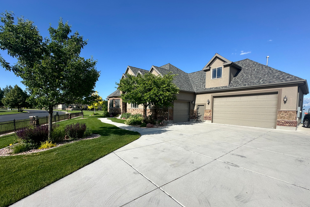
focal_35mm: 15
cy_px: 117
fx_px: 129
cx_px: 155
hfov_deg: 100.4
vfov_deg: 77.0
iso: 50
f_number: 2.2
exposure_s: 1/1916
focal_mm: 2.22
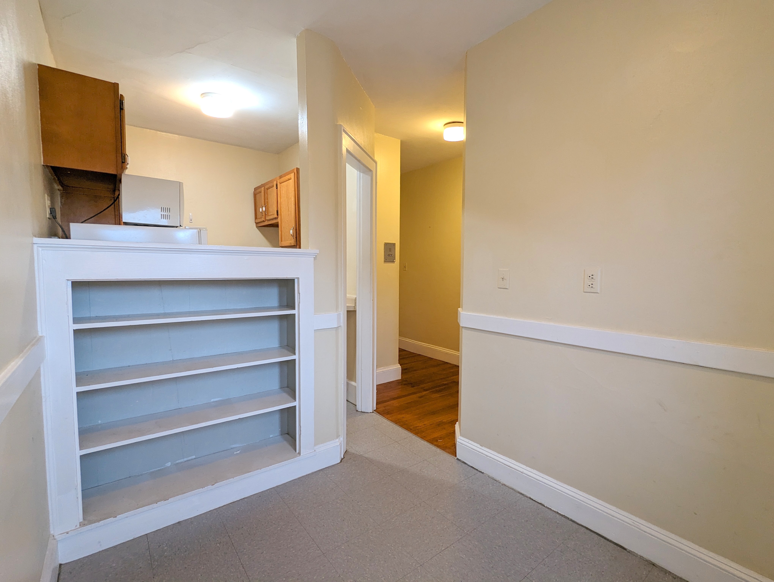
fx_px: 358
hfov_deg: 94.4
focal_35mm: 16
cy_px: 291
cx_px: 387
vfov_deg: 78.2
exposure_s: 1/30
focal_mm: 2.35
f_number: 2.2
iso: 115
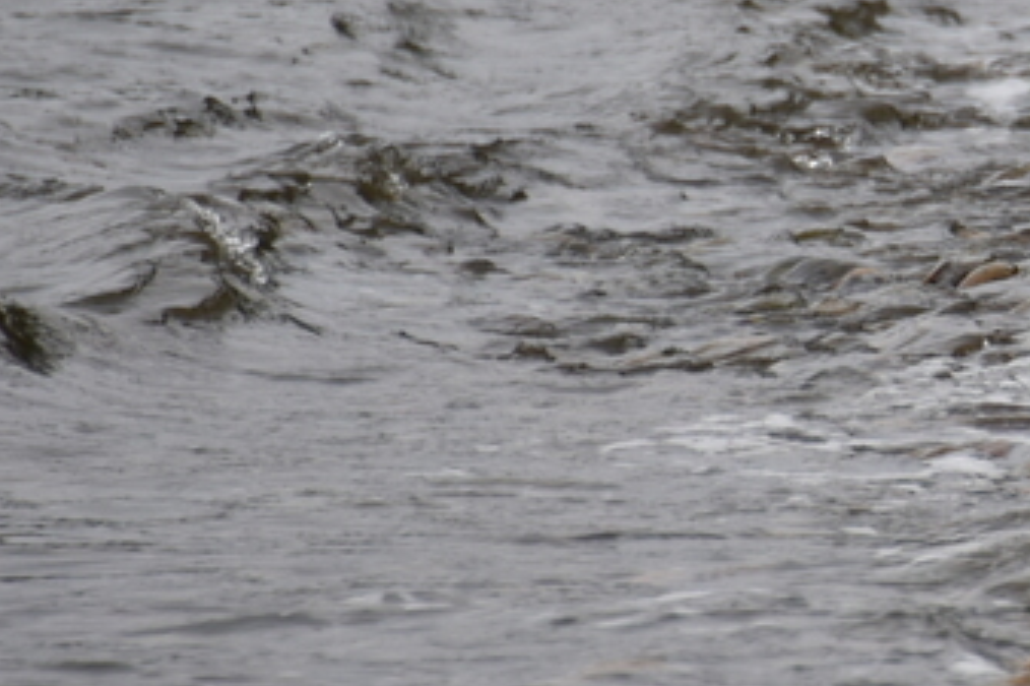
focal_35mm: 1137
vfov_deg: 1.2
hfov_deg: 1.8
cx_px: 1356
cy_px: 64
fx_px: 32513
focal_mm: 300
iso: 400
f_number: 5.6
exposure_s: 1/640
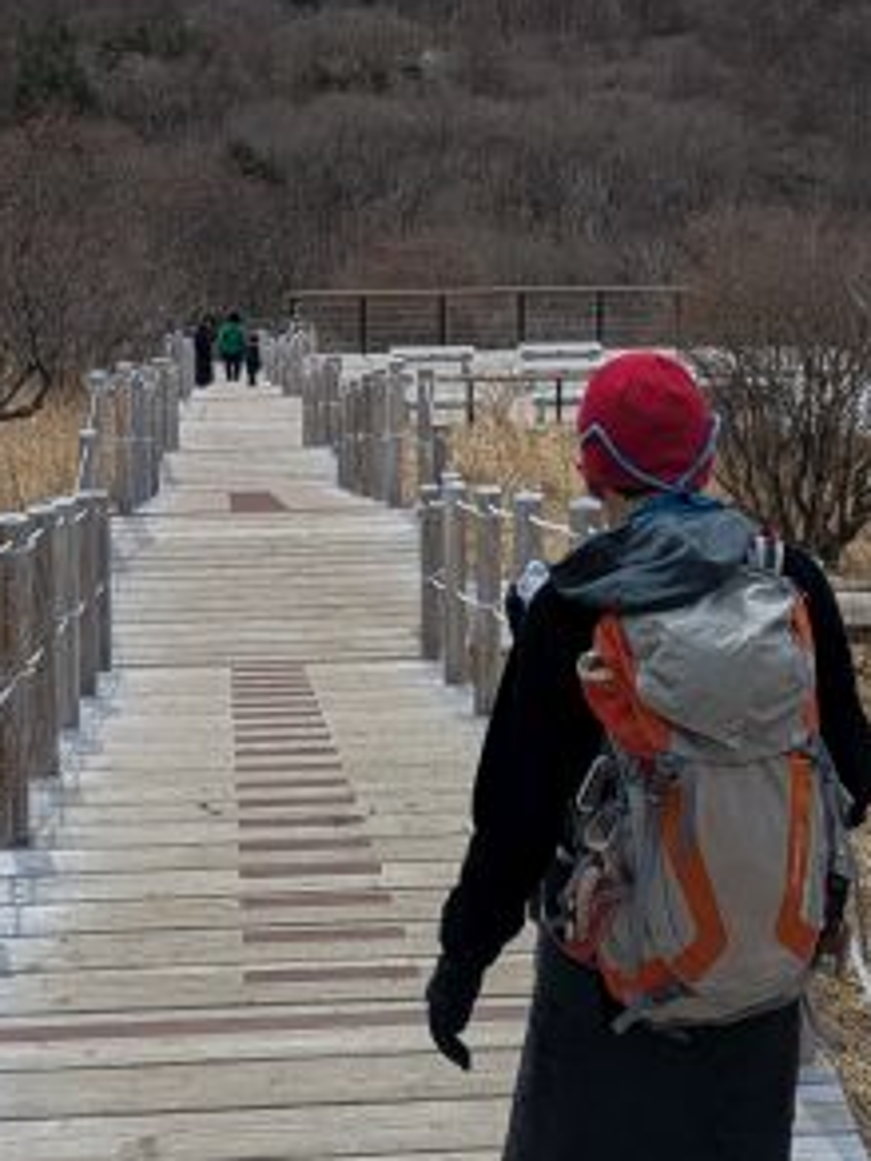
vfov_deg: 23.9
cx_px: 469
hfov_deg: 19.1
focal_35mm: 77
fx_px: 2583
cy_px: -68
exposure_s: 1/3953
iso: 49
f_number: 1.89
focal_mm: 5.43
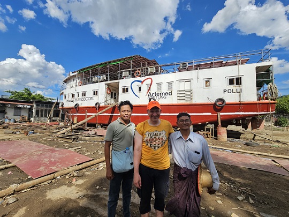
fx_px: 109
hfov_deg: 106.2
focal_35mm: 13
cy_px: 108
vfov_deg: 89.9
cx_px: 144
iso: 50
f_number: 2.2
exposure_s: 1/2476
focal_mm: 2.2
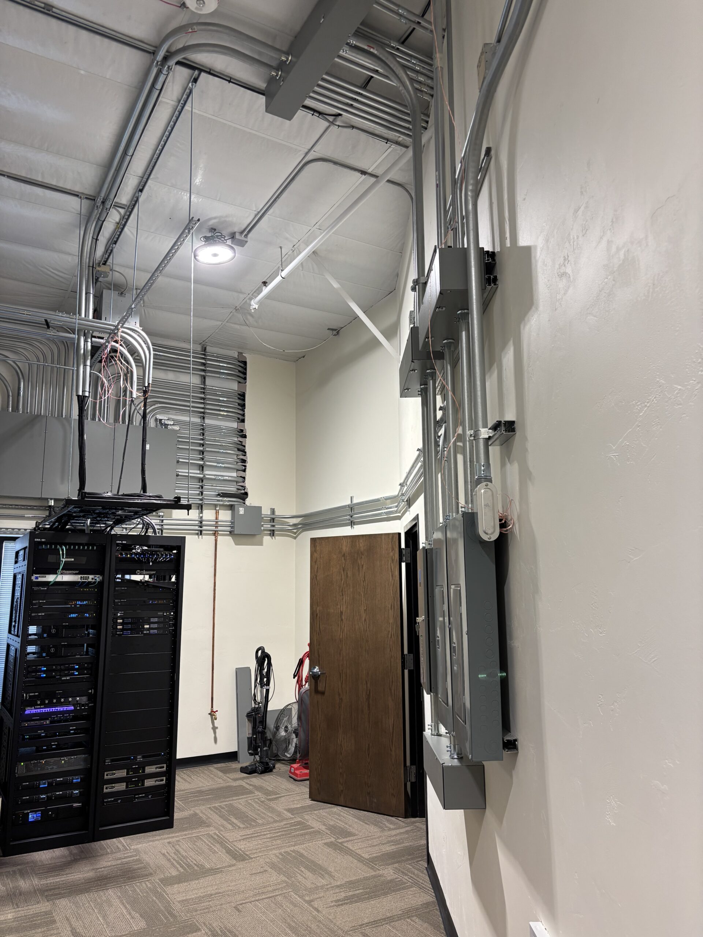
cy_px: 468
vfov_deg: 67.3
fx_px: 704
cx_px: 352
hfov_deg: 53.1
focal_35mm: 26
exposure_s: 1/120
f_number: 1.6
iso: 125
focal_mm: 5.96
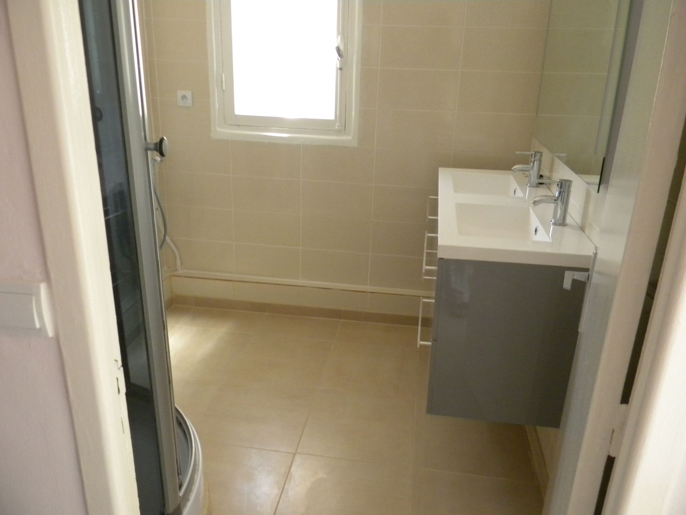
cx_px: 343
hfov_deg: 63.4
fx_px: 555
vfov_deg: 49.7
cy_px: 258
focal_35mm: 28
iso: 400
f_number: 3.5
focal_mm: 5
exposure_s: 1/43.3
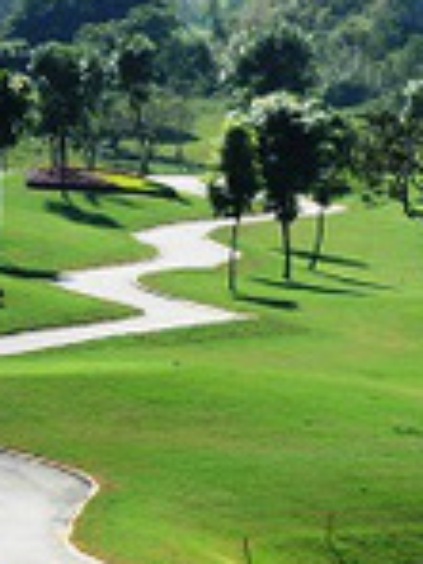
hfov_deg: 3.5
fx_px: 6892
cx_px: 922
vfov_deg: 4.7
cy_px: 238
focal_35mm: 423
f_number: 22
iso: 320
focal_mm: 102
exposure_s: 1/125
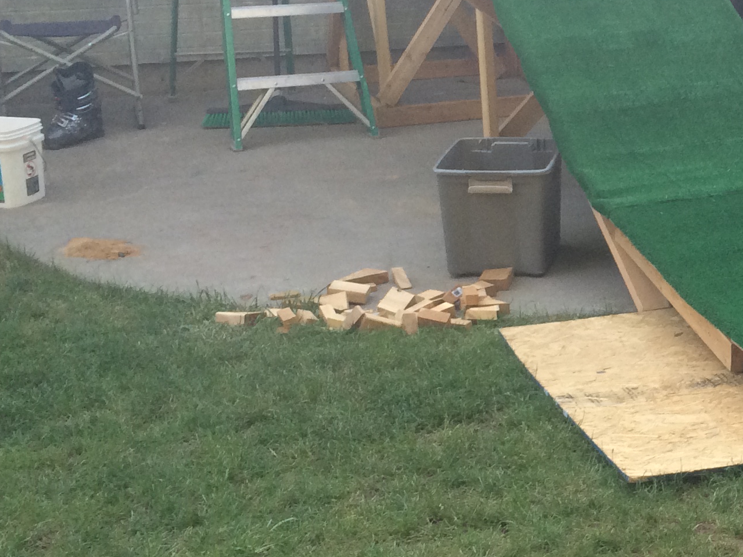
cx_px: 862
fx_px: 1588
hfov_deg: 24.2
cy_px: 257
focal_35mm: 74
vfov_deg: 19.9
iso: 64
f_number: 2.2
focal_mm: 4.15
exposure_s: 1/120
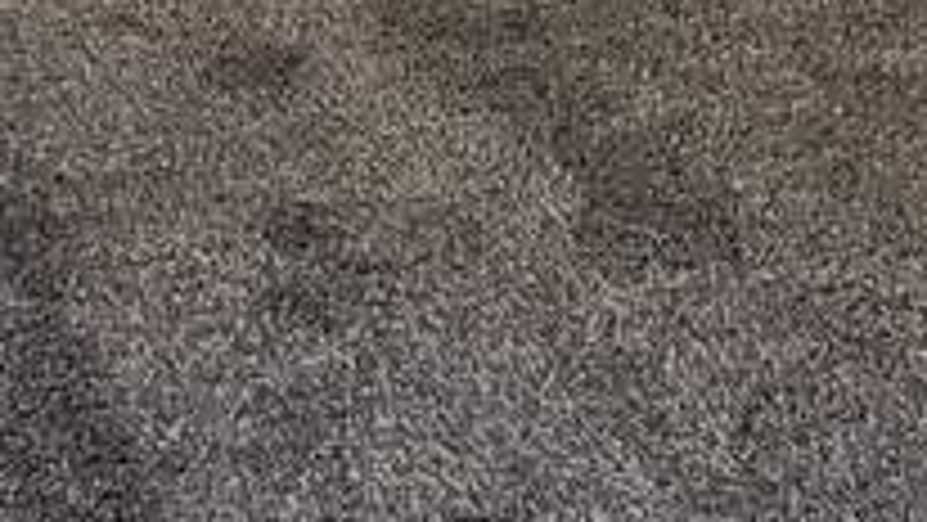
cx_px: 1044
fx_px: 3196
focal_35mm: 130
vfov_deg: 8.6
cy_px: -702
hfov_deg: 16.0
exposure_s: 1/11
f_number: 1.8
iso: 125
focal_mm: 5
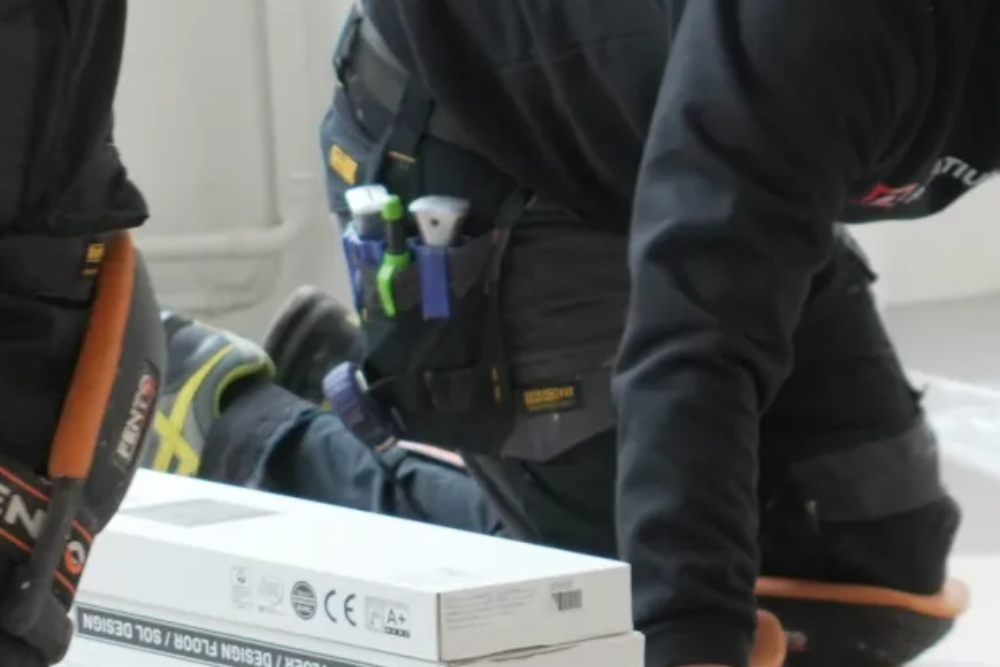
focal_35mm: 310
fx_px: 8613
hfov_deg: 6.6
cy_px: 862
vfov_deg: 4.4
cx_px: 906
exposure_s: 1/125
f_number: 2.8
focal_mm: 50
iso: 800
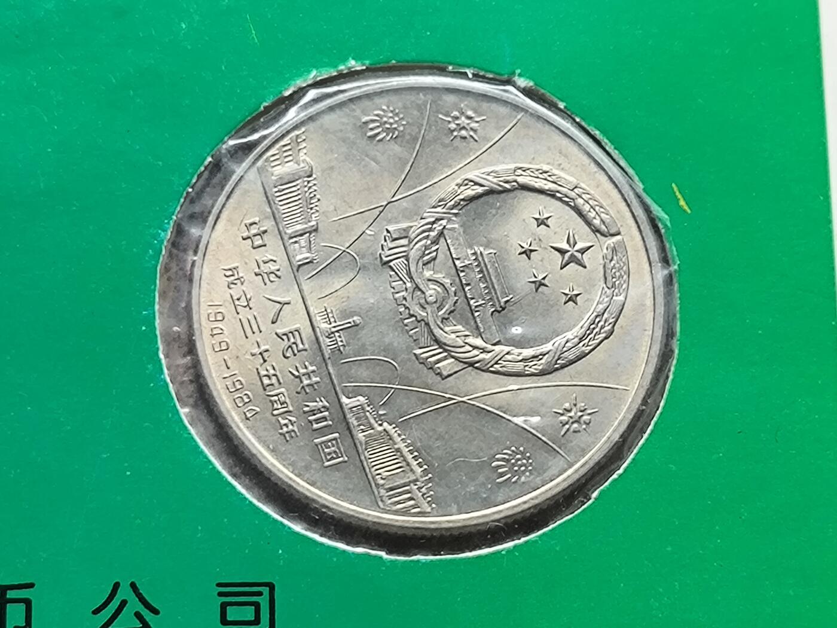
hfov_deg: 15.5
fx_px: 3071
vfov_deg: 11.7
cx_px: 418
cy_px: 314
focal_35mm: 127
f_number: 1.7
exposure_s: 1/100
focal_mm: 5.35
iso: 200
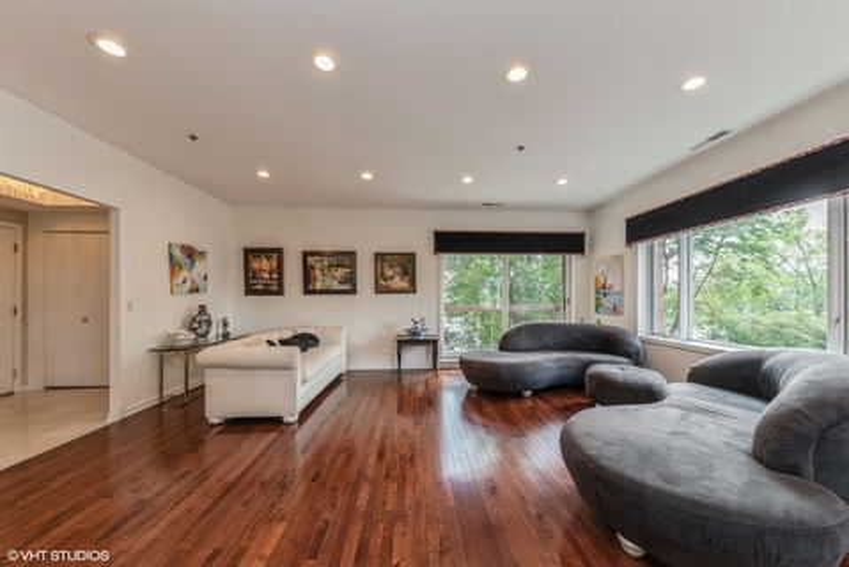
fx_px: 283
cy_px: 284
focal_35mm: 12
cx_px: 424
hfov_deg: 112.6
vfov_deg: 90.1
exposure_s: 1/15
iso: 200
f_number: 9
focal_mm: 12
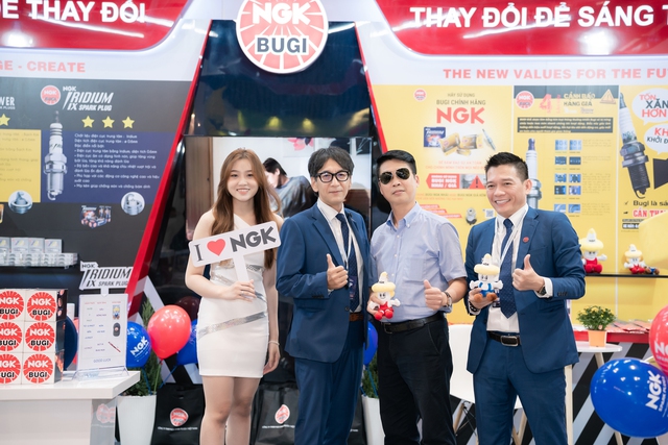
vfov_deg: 25.1
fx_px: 1002
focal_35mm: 54
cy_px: 222
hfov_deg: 36.9
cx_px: 334
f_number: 2.8
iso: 800
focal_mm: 54
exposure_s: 1/160
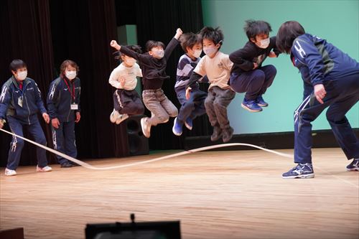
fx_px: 867
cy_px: 120
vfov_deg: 15.7
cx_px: 180
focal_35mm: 87
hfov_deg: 23.4
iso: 1600
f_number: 4.5
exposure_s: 1/160
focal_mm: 58
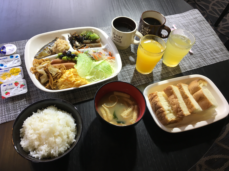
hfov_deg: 61.7
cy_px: 86
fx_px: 192
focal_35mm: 29
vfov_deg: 48.2
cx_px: 114
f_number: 2.2
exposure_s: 1/40
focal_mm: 4.15
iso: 25
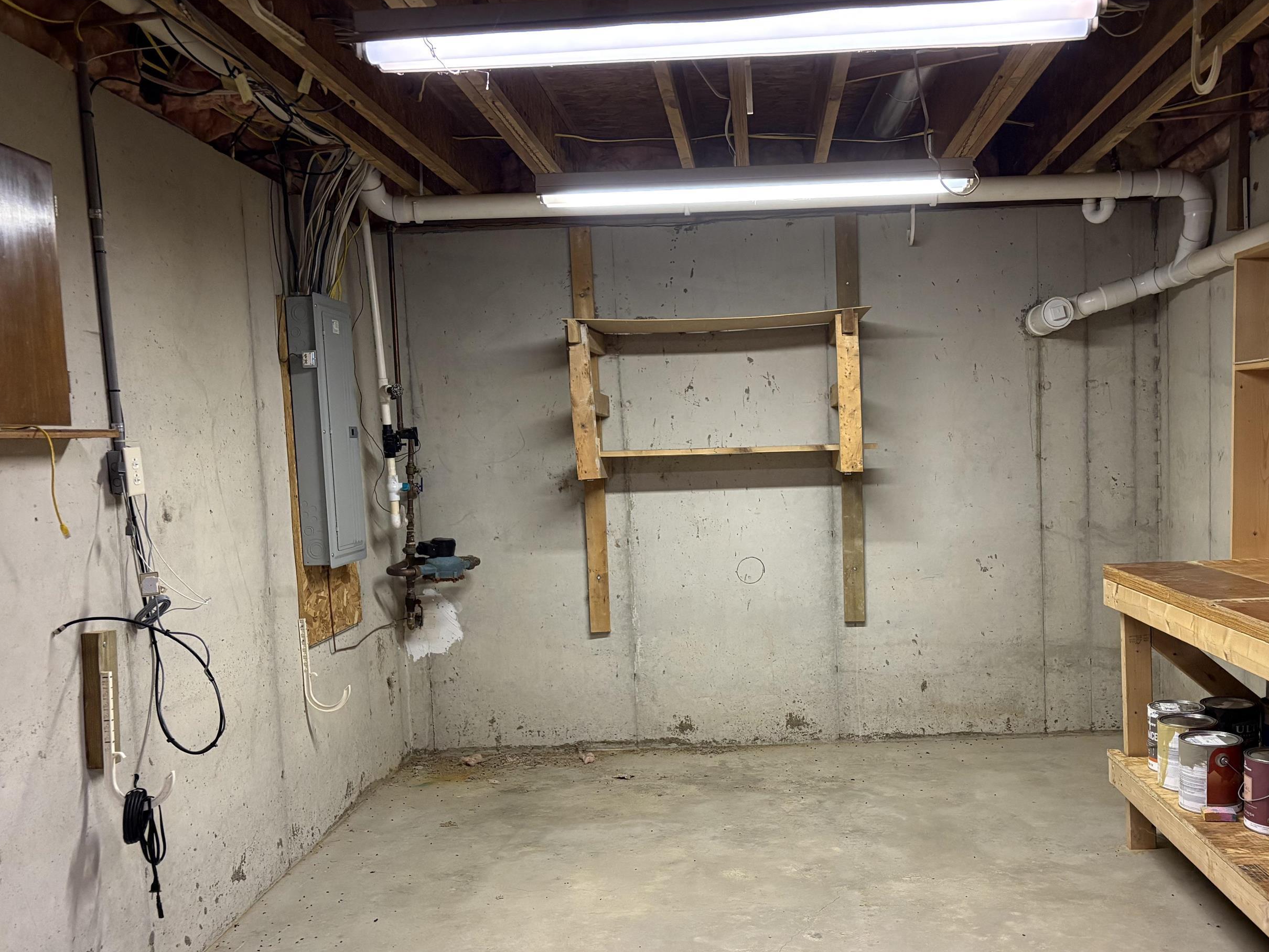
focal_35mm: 33
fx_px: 1210
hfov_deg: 55.1
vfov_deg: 42.8
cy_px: 547
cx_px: 738
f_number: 1.6
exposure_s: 1/60
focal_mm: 5.96
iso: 320
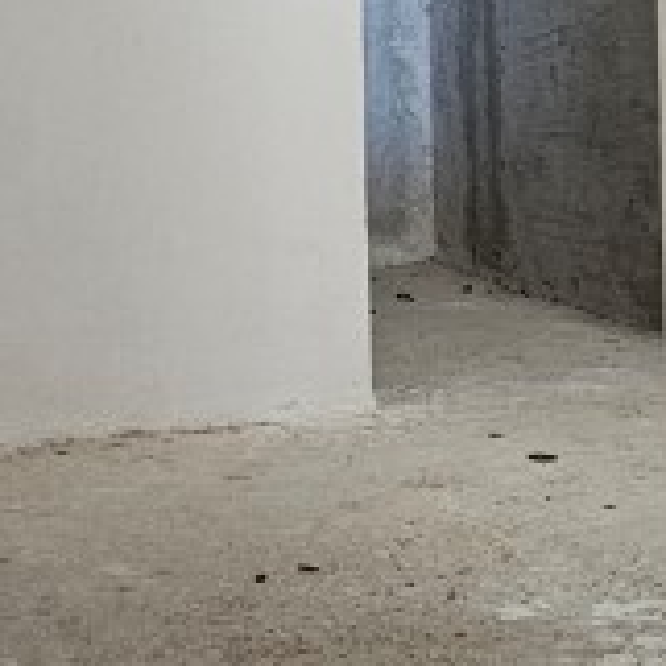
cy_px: -21
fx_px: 1589
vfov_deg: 22.6
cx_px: 319
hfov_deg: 23.7
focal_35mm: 73
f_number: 2.2
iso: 500
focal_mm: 2.2
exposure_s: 1/33
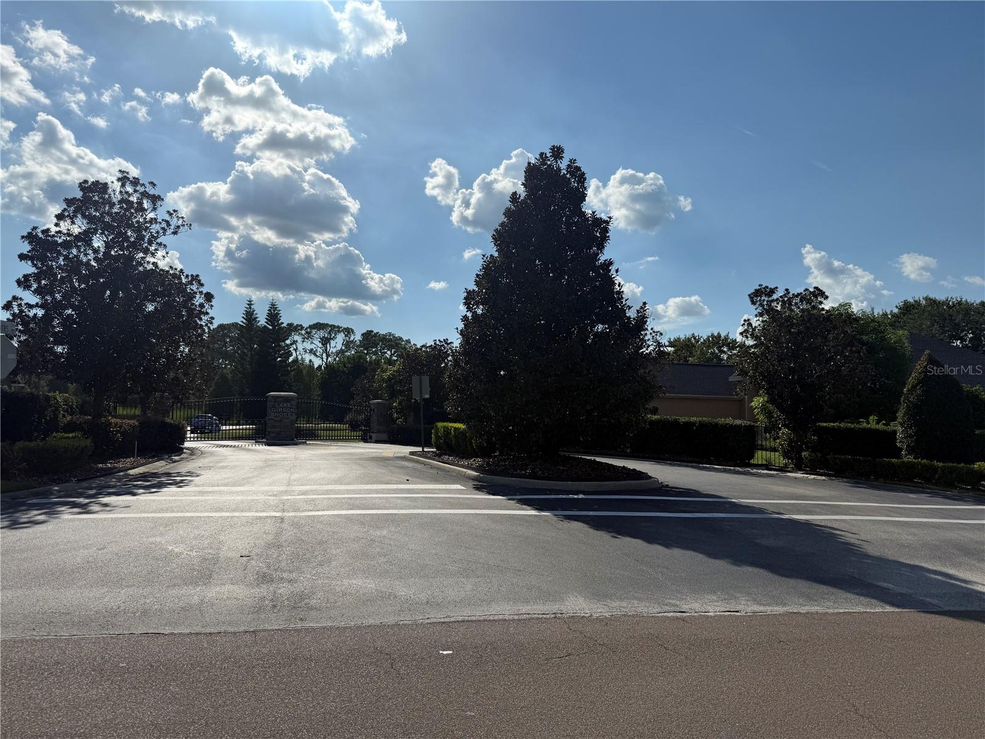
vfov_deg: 56.8
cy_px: 370
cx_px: 492
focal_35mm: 24
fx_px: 683
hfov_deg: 71.6
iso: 80
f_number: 1.78
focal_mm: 6.76
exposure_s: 1/14286
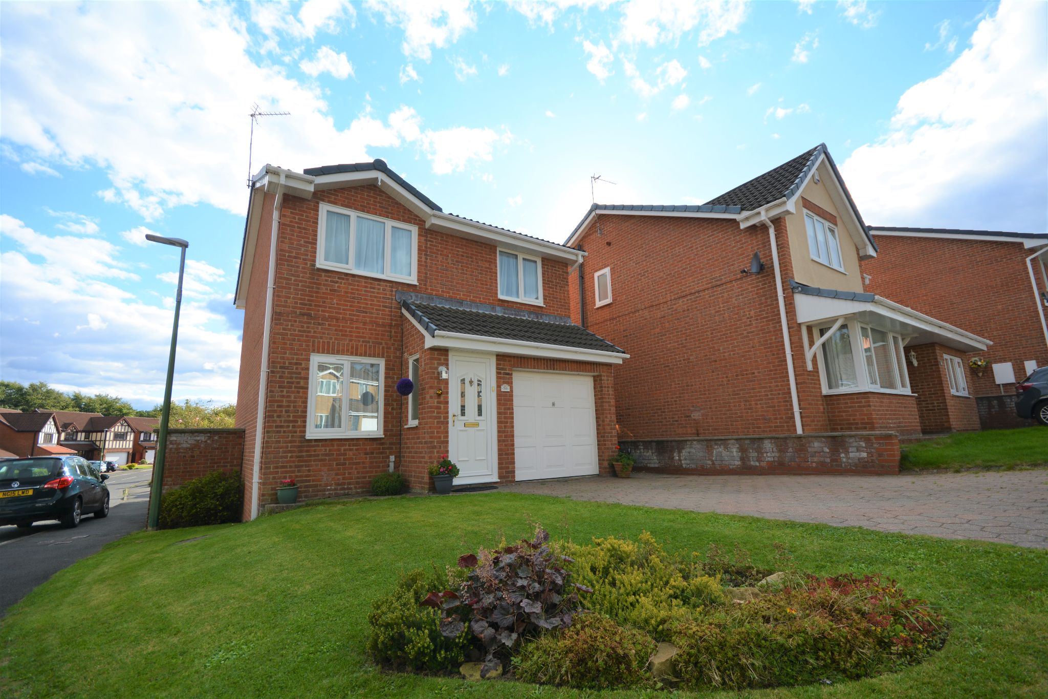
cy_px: 350
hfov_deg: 100.4
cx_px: 524
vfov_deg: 77.3
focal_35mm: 15
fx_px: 437
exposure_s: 1/250
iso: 140
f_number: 8
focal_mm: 10
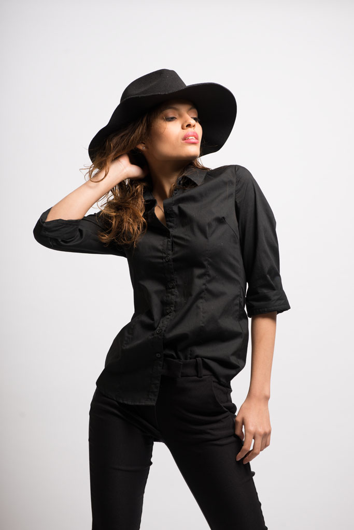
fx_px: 1032
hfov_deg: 19.5
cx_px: 177
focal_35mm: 70
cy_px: 265
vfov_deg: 28.8
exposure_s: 1/250
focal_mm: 70
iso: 100
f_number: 6.3
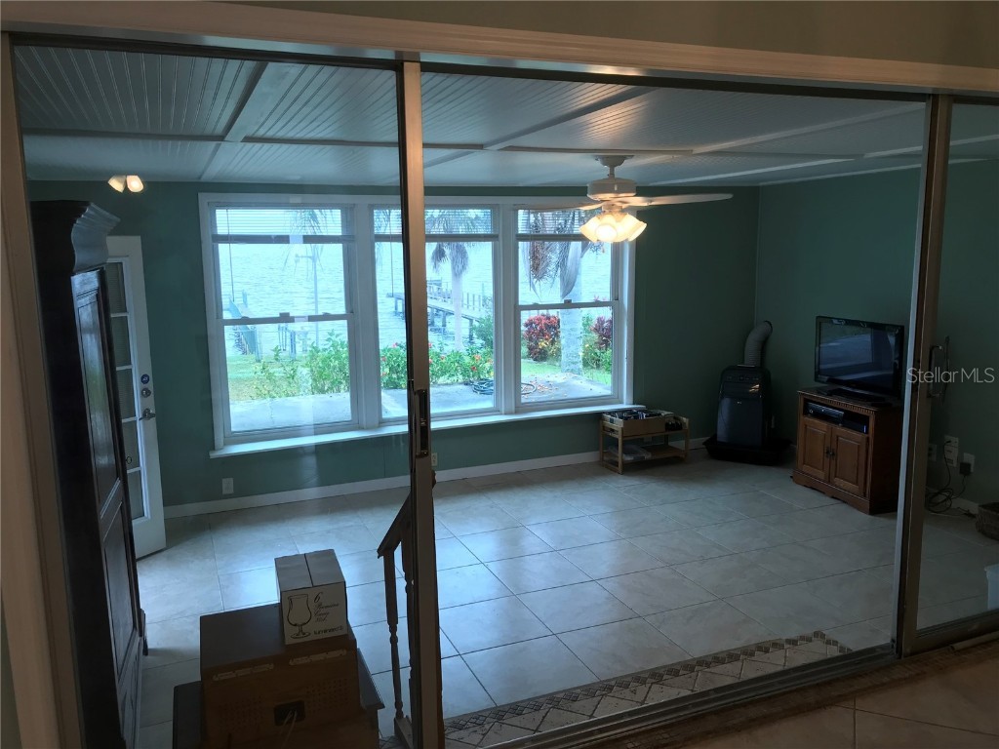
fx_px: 808
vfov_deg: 49.7
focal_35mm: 28
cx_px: 500
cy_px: 374
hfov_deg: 63.4
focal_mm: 3.99
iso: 25
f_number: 1.8
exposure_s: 1/40
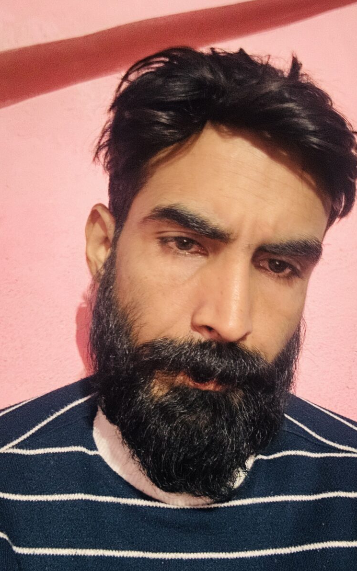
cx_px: 199
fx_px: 498
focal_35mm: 32
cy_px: 287
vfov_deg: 59.7
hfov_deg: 39.4
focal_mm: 2.69
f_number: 1.9
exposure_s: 1/8
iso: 800
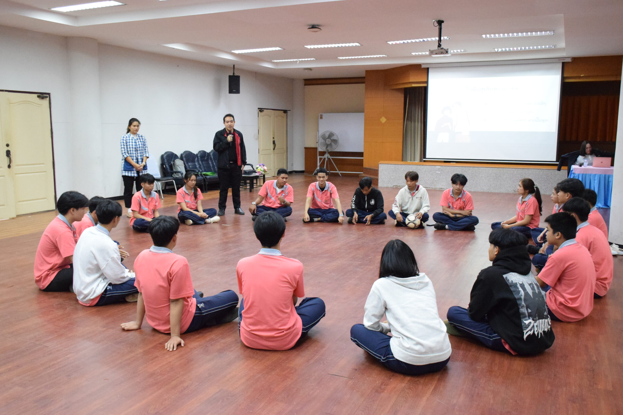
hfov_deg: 57.2
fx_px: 571
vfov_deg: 40.0
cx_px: 312
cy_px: 208
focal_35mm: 33
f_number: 5.6
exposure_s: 1/80
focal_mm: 22
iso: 6400
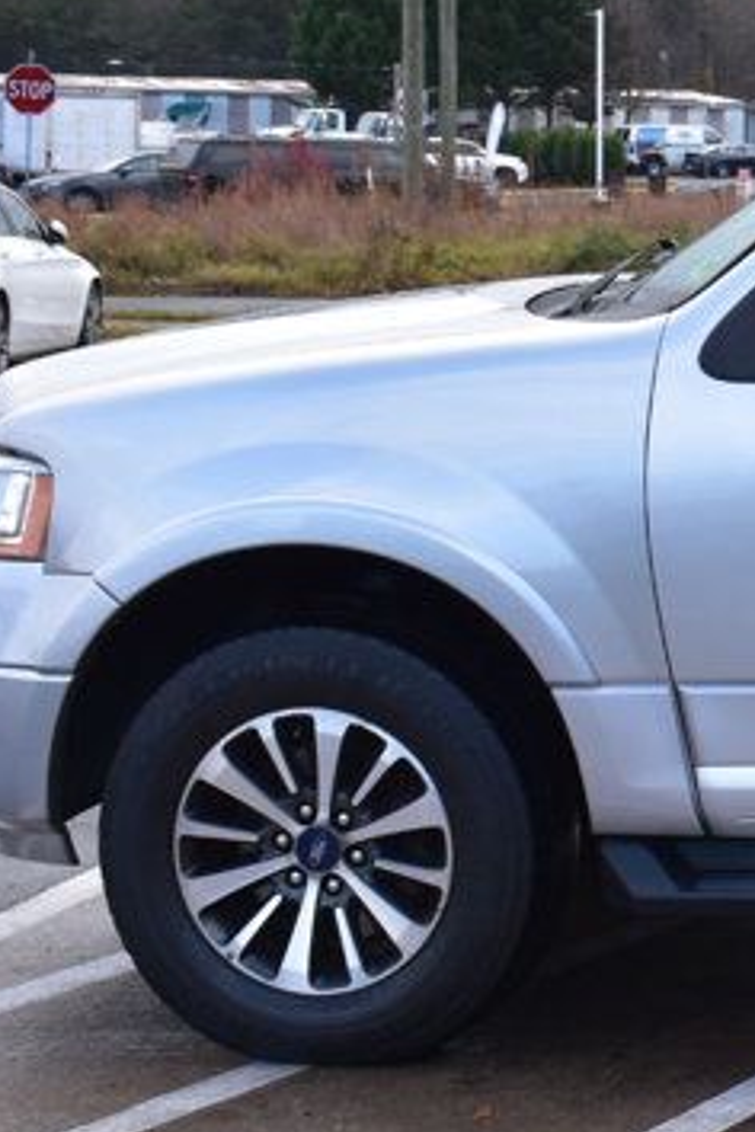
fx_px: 3411
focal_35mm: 108
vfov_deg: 18.8
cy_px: 339
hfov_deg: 11.4
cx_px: 1497
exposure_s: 1/160
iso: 400
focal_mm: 25
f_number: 9
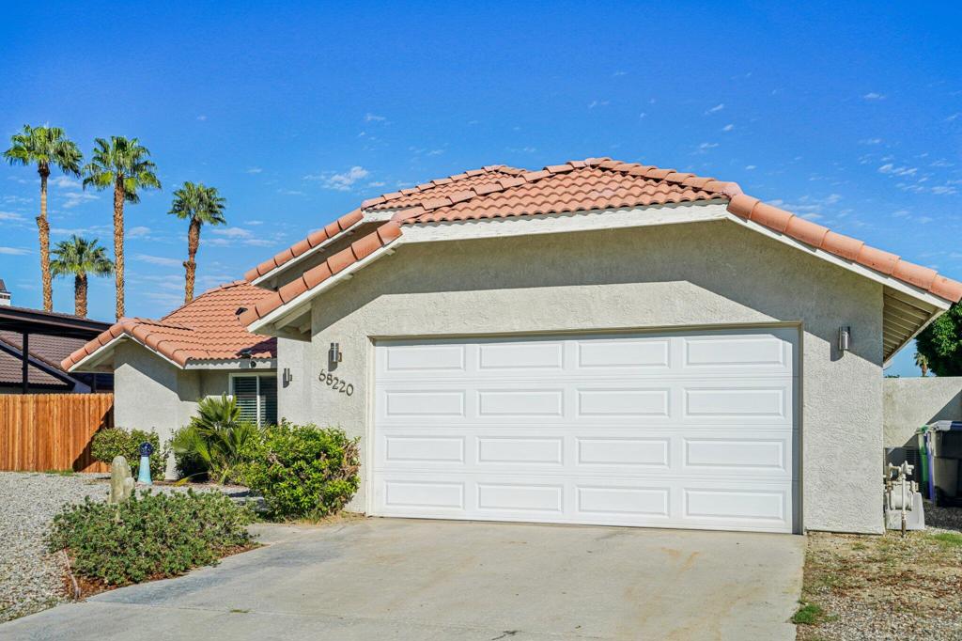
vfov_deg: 37.8
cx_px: 481
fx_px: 935
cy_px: 320
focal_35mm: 35
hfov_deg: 54.4
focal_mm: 35
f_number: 7.1
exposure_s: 1/1000
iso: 100
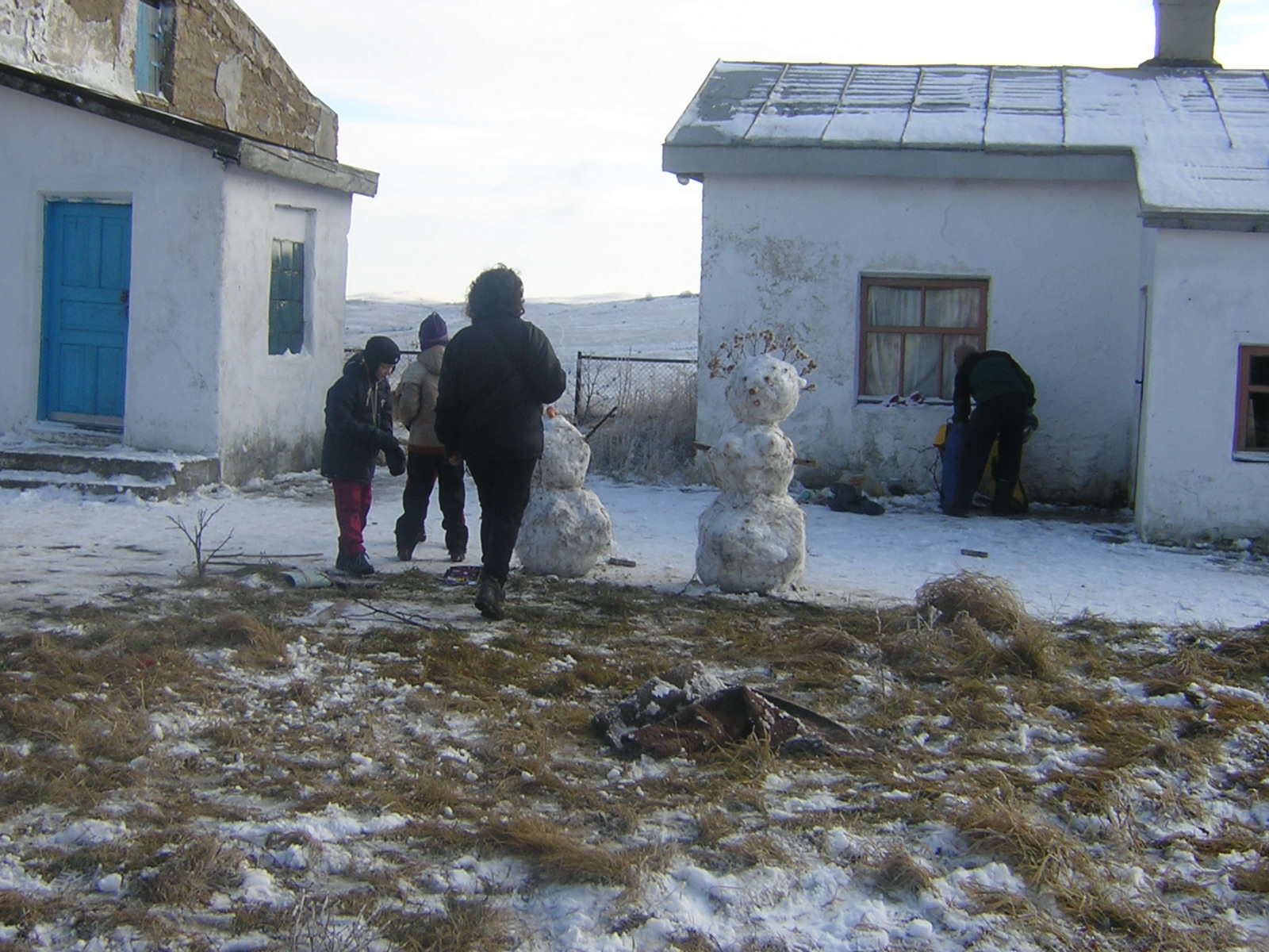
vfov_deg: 30.9
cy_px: 476
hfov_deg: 40.4
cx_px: 634
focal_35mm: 47
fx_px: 1723
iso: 100
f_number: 5.8
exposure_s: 1/160
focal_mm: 6.1
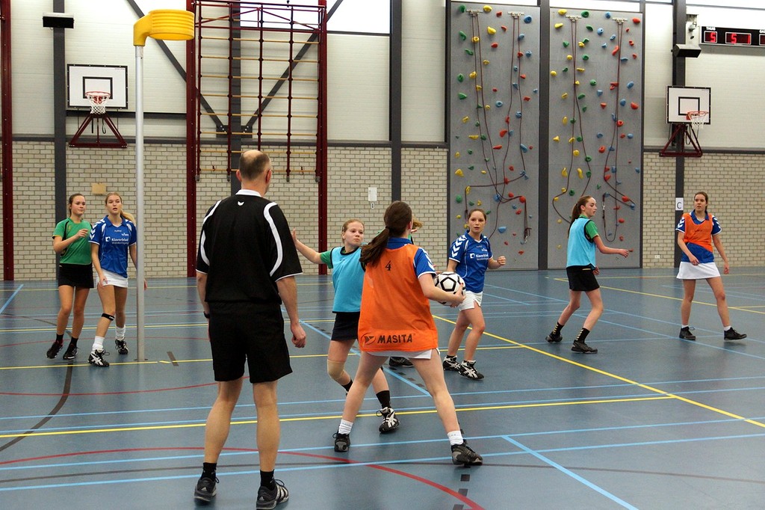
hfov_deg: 46.4
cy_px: 255
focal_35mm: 42
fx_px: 892
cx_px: 382
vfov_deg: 31.9
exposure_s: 1/400
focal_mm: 28
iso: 1250
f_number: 2.8
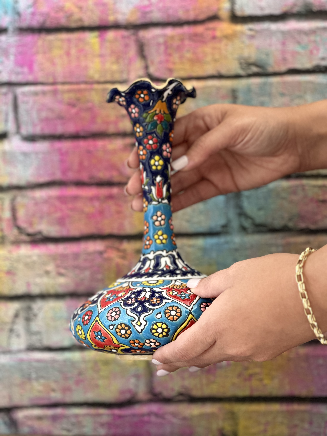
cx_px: 164
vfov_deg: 25.3
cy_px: 218
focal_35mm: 77
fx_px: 970
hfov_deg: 19.1
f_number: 2.8
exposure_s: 1/40
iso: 160
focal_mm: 9
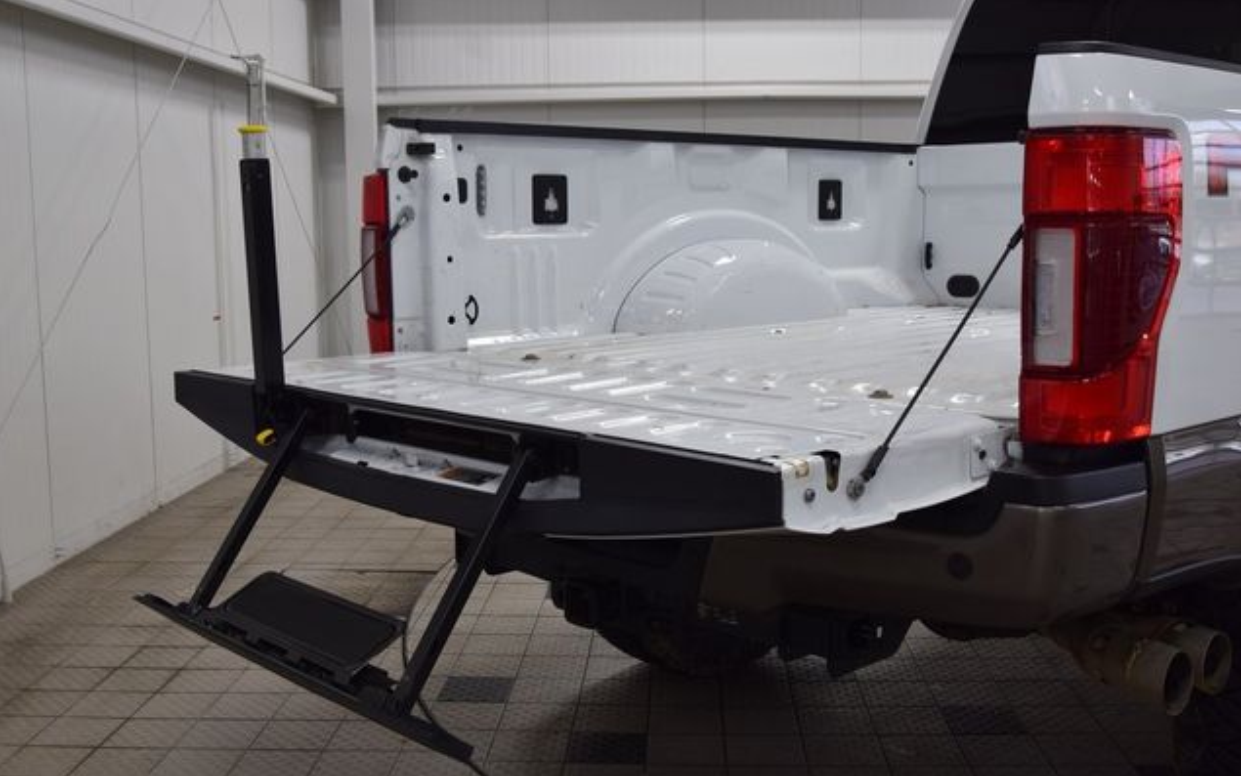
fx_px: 1251
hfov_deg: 52.7
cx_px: 620
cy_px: 413
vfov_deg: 34.4
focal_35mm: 37
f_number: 7.1
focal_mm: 24
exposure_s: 1/30
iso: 400
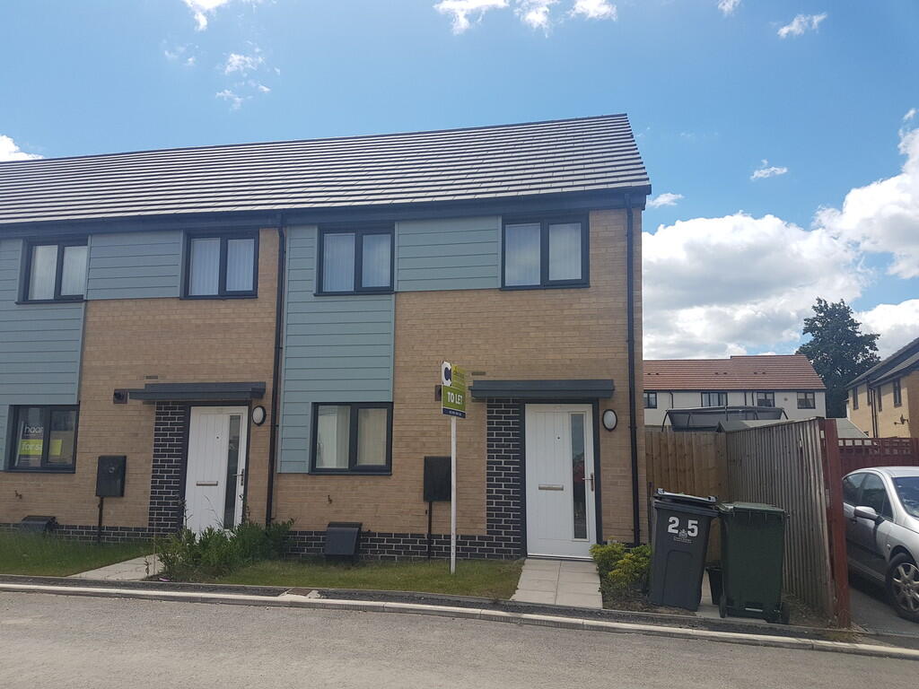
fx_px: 690
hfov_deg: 67.3
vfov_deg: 53.1
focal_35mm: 26
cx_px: 460
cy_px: 344
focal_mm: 4.2
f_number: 1.7
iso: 40
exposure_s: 1/1992
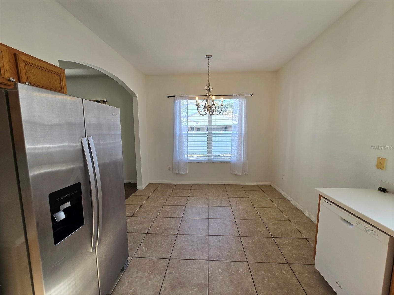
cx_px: 197
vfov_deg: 89.9
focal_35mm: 13
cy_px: 148
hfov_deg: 106.2
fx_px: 148
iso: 50
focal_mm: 2.2
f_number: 2.2
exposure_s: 1/120
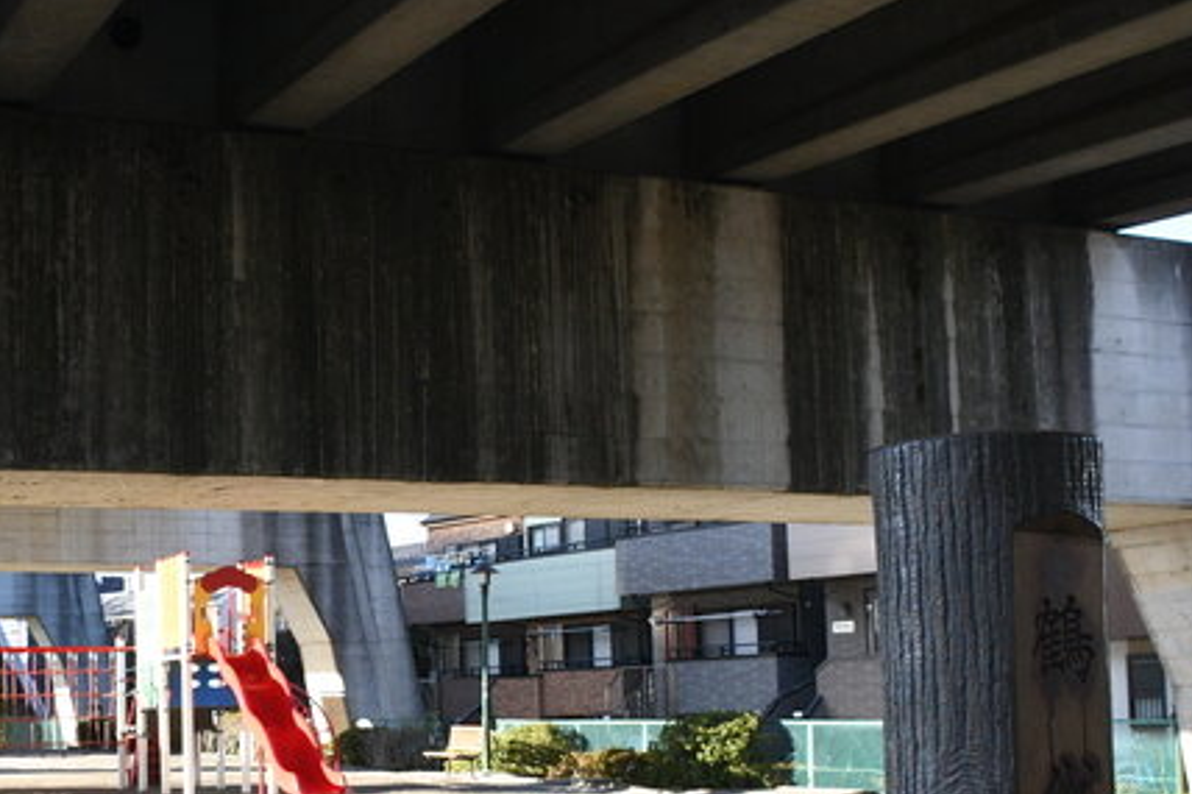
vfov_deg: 25.3
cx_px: 401
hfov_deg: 37.1
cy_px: 549
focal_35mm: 53
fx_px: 1754
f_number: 10
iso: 1250
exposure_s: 1/400
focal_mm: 18
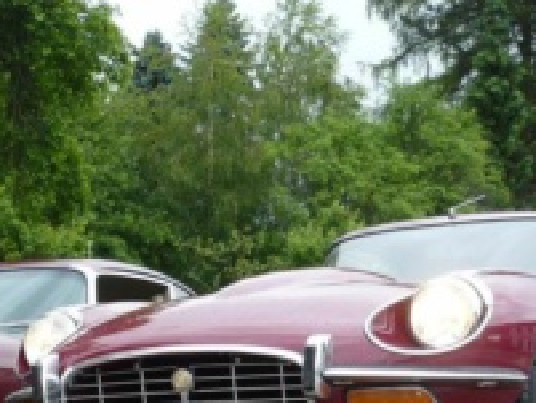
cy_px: 415
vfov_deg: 16.6
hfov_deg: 22.3
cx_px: 136
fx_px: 1348
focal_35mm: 87
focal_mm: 5.8
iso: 100
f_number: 2.8
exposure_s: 1/200
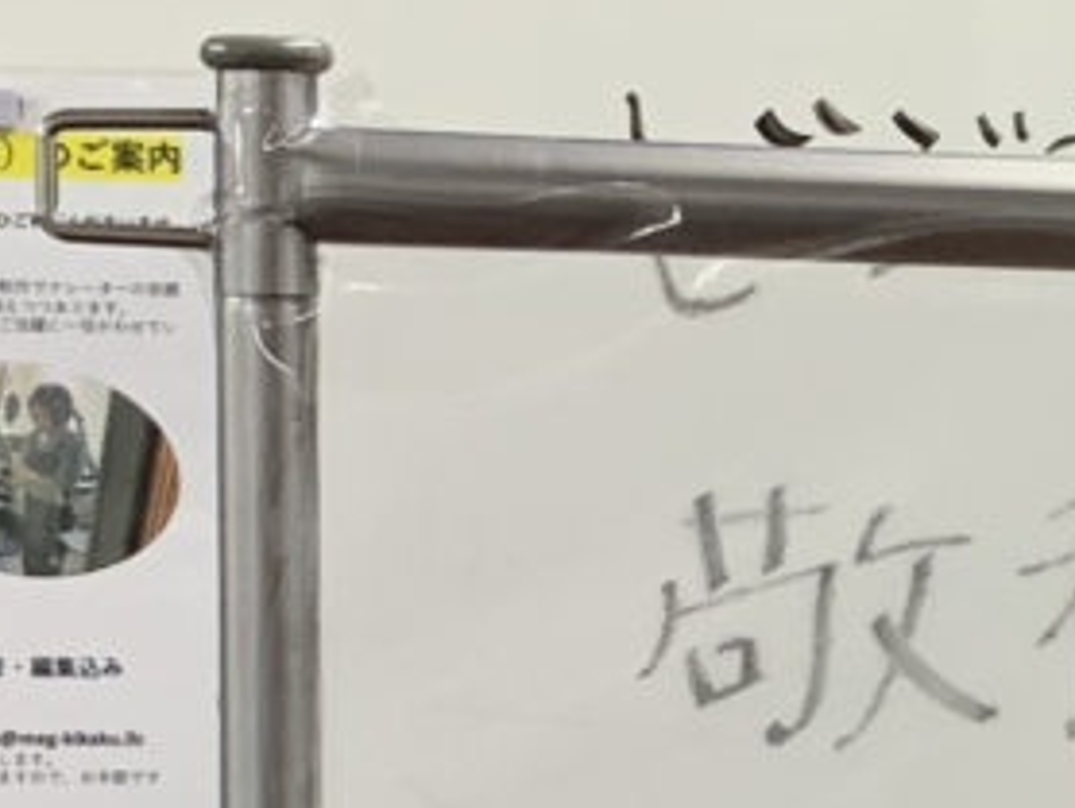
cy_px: 970
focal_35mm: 187
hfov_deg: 10.1
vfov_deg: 7.9
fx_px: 5812
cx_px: 1806
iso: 64
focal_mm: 4.25
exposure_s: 1/120
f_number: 1.8
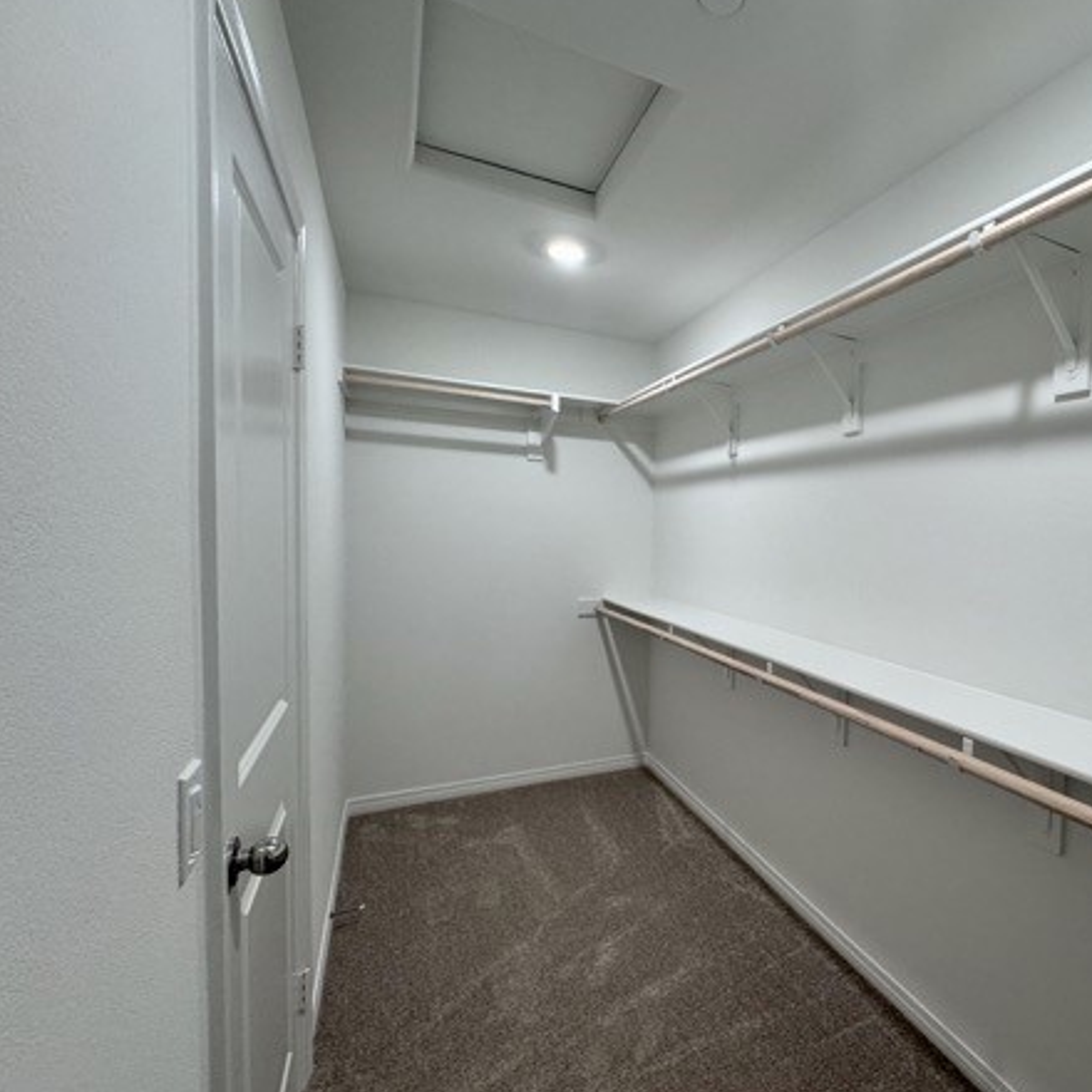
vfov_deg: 80.7
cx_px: 769
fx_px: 642
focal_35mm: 18
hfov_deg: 76.8
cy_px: 561
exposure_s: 1/120
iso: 200
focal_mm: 2.22
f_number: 2.2
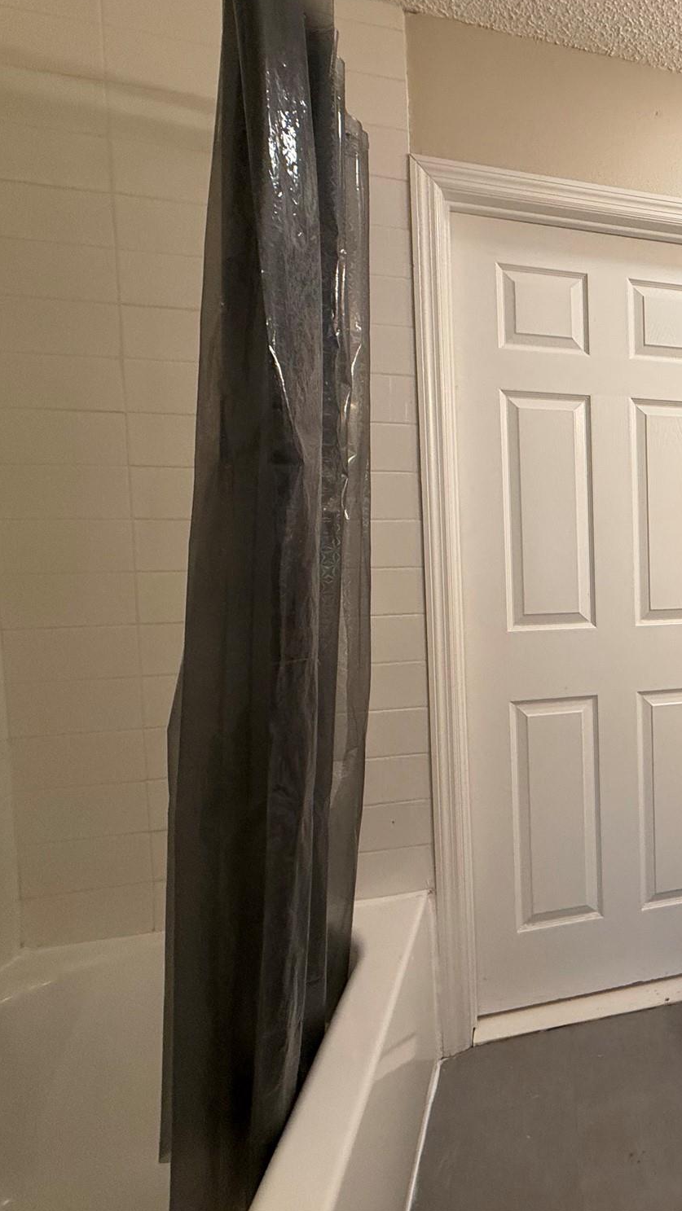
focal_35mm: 21
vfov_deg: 83.8
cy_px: 589
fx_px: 675
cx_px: 755
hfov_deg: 42.1
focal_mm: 2.22
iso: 320
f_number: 2.2
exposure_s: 1/120
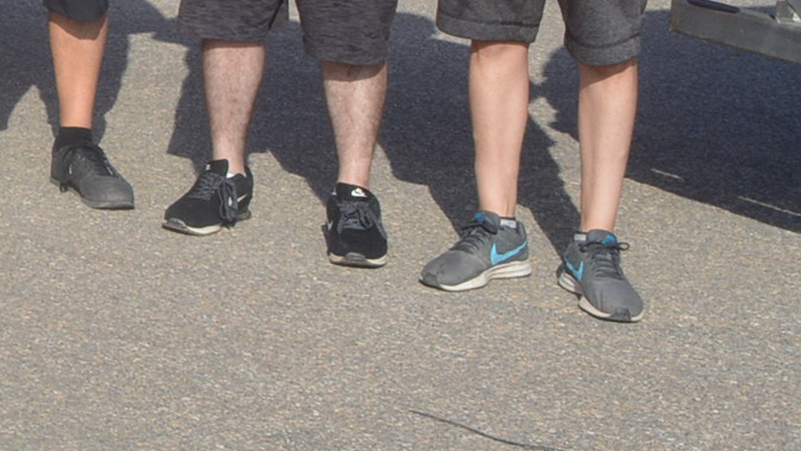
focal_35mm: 153
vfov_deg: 7.7
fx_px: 3250
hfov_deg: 12.2
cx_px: -889
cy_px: -373
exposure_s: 1/500
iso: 400
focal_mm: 22
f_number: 11
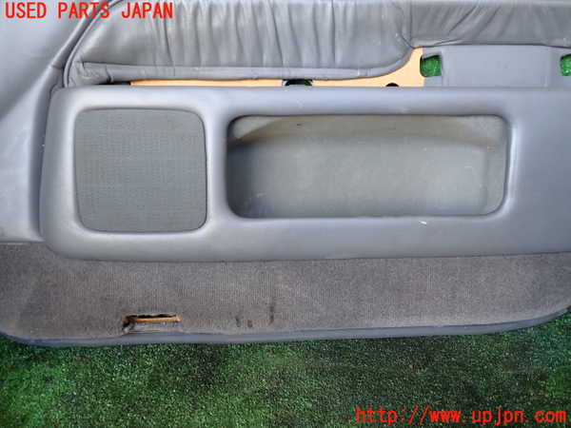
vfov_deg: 46.8
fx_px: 495
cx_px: 286
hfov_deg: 60.0
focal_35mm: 30
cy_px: 214
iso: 200
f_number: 2.3
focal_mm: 5.4
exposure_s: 1/50
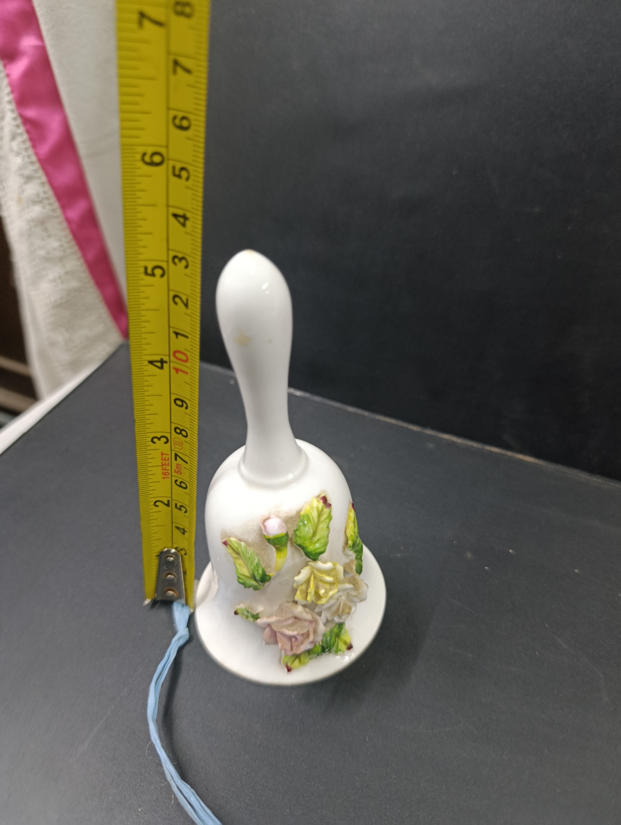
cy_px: 412
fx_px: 549
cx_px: 310
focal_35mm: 23
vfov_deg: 73.8
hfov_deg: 59.0
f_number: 1.65
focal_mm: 6.11
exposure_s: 1/25
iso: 1322
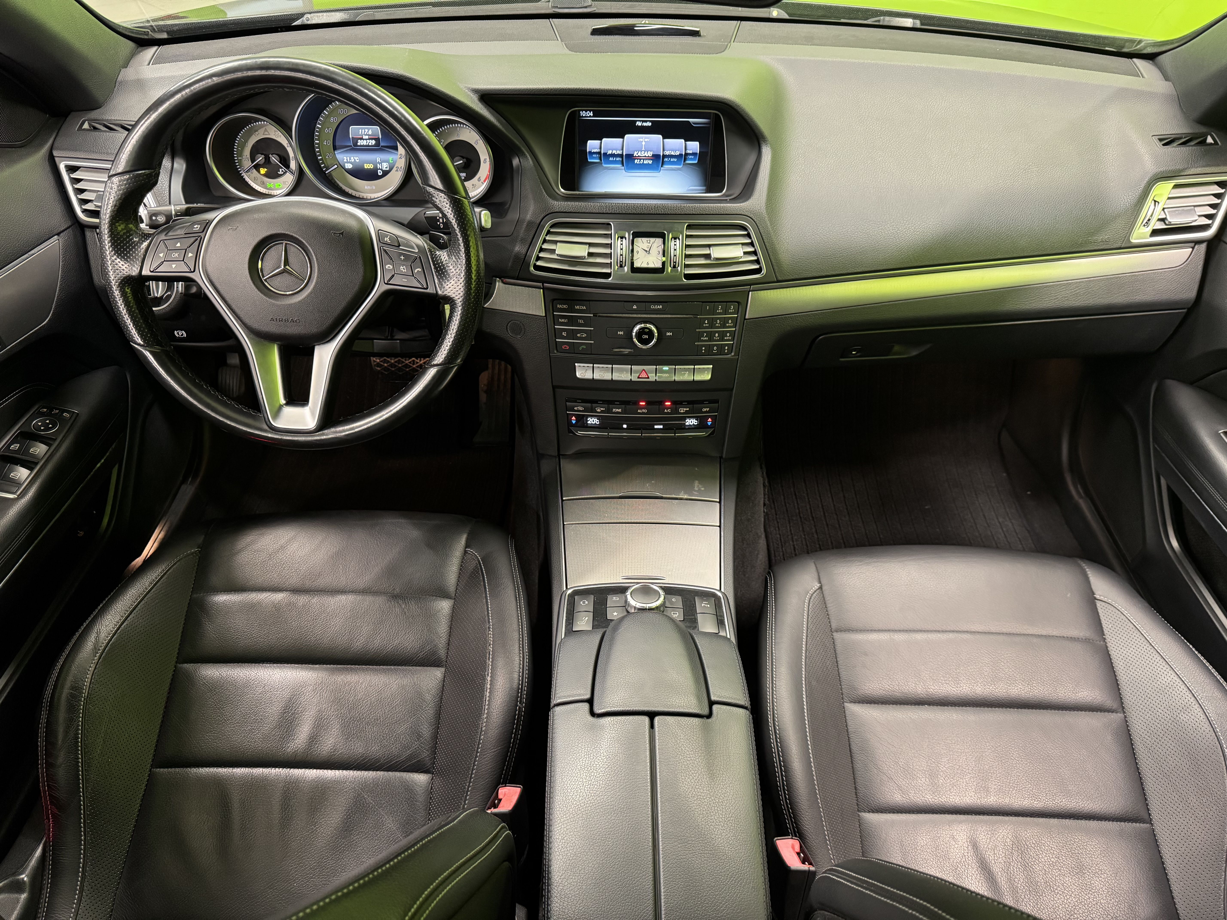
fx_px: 851
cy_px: 460
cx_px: 614
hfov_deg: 71.6
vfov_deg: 56.8
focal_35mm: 24
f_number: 1.78
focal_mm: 6.76
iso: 640
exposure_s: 1/33
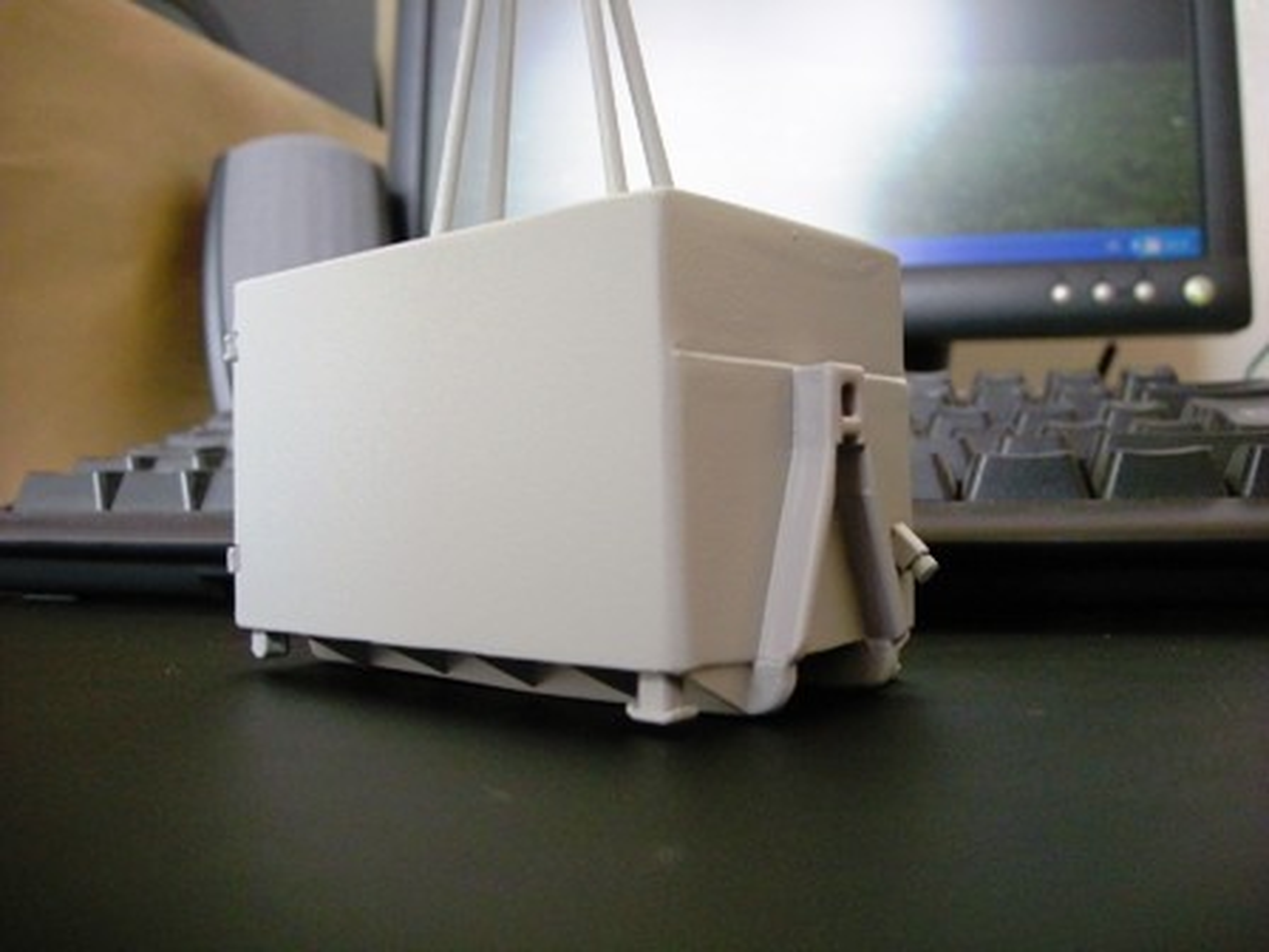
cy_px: 476
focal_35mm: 35
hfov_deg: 52.6
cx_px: 634
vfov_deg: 40.7
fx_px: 1283
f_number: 2.8
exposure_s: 1/46.5
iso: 400
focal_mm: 5.7
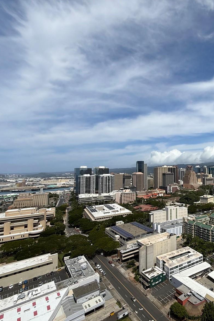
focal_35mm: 20
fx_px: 178
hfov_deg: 51.6
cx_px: 206
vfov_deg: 84.0
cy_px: 164
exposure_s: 1/4762
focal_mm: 2.22
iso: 50
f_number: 2.2
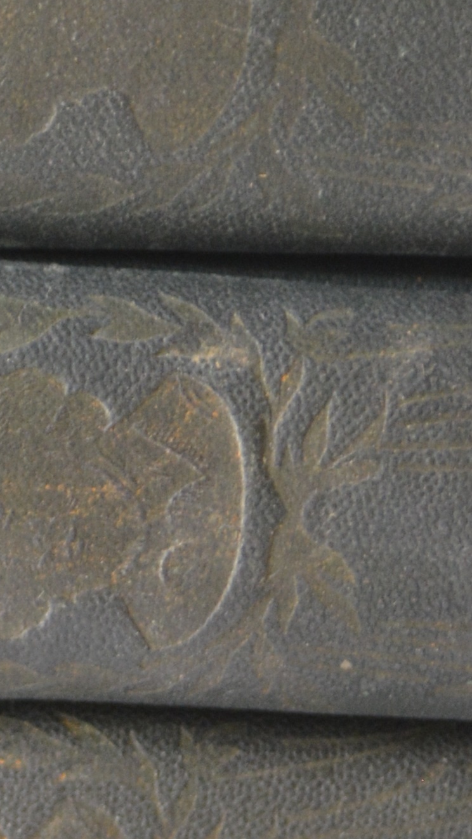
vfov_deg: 7.9
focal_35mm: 271
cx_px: -695
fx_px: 6027
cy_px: 652
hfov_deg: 4.4
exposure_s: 1/60
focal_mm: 38
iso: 640
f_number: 5
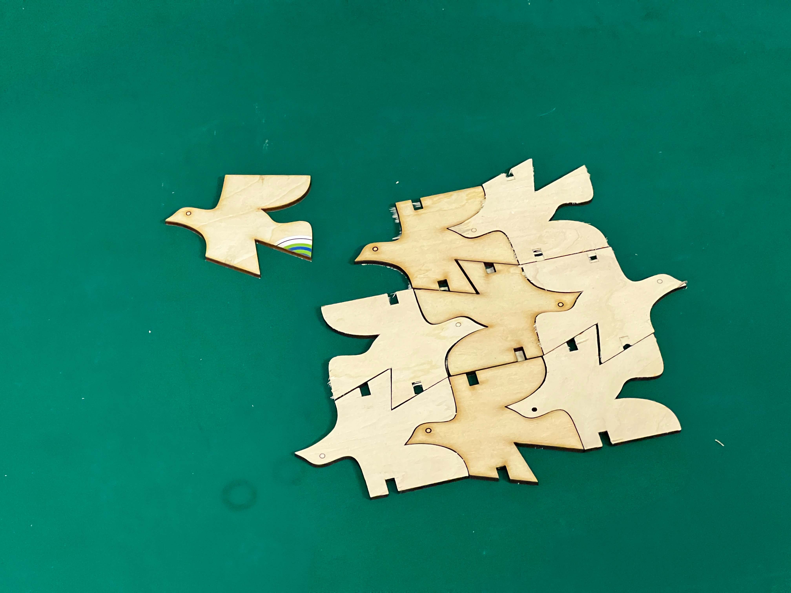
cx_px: 396
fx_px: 1760
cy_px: 296
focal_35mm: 77
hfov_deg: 25.3
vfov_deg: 19.1
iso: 800
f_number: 2.8
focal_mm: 9
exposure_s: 1/34
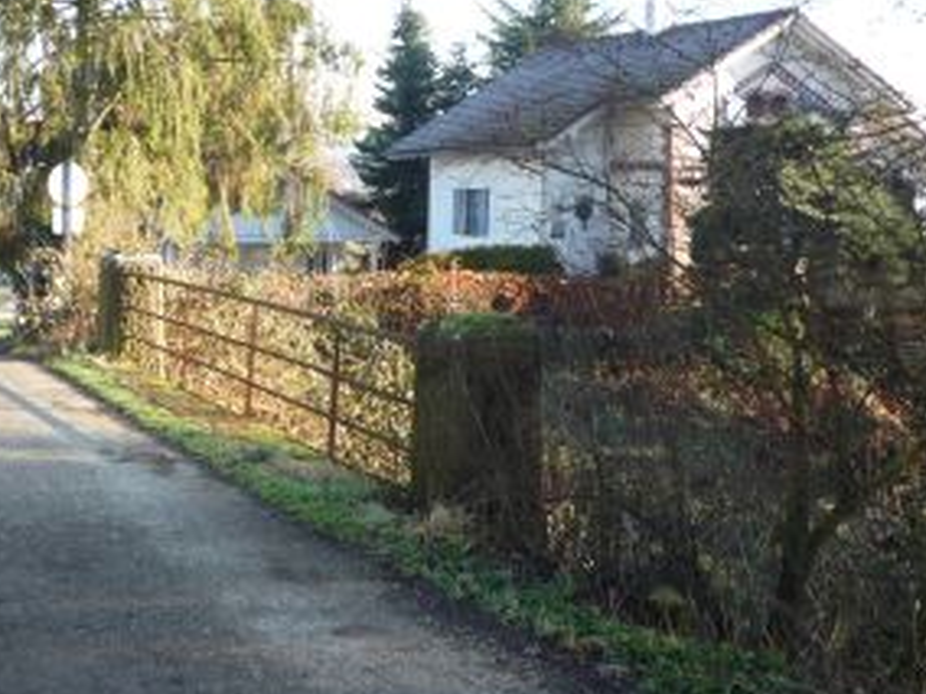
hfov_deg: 35.0
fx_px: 1445
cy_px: 274
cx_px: 261
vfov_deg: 27.0
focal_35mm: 54
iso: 100
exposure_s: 1/100
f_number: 3.5
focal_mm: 5.2
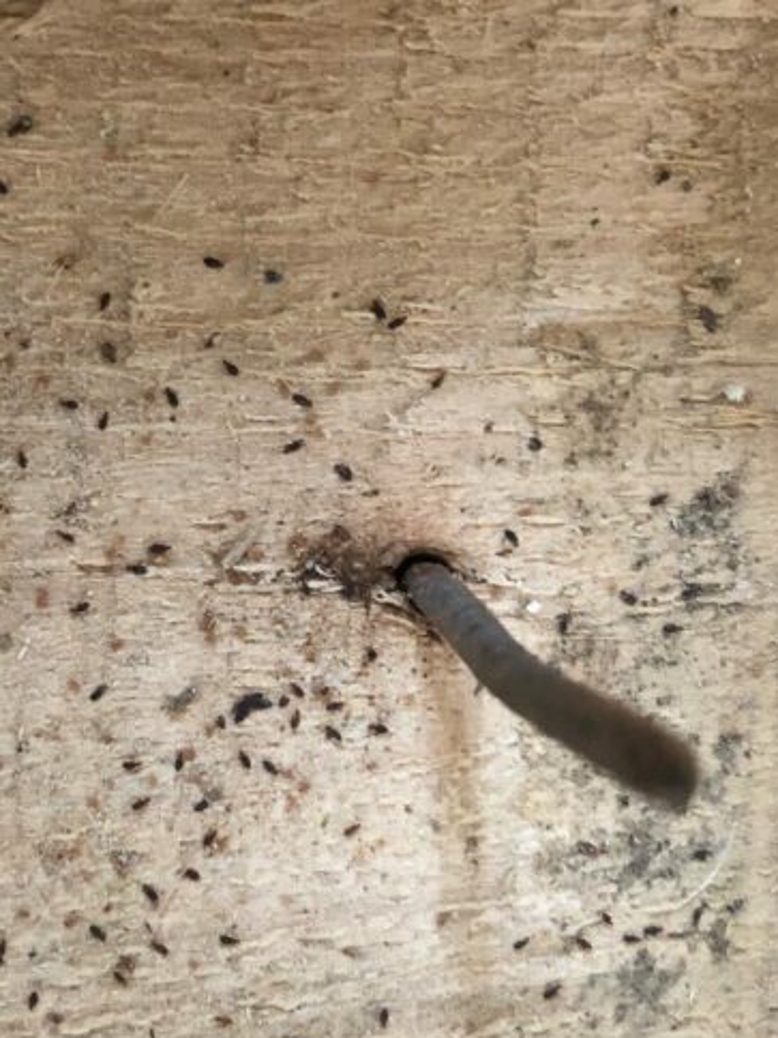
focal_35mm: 54
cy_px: 451
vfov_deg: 35.5
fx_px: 1618
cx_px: 131
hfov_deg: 26.4
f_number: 1.8
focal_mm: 3.99
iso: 100
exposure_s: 1/7
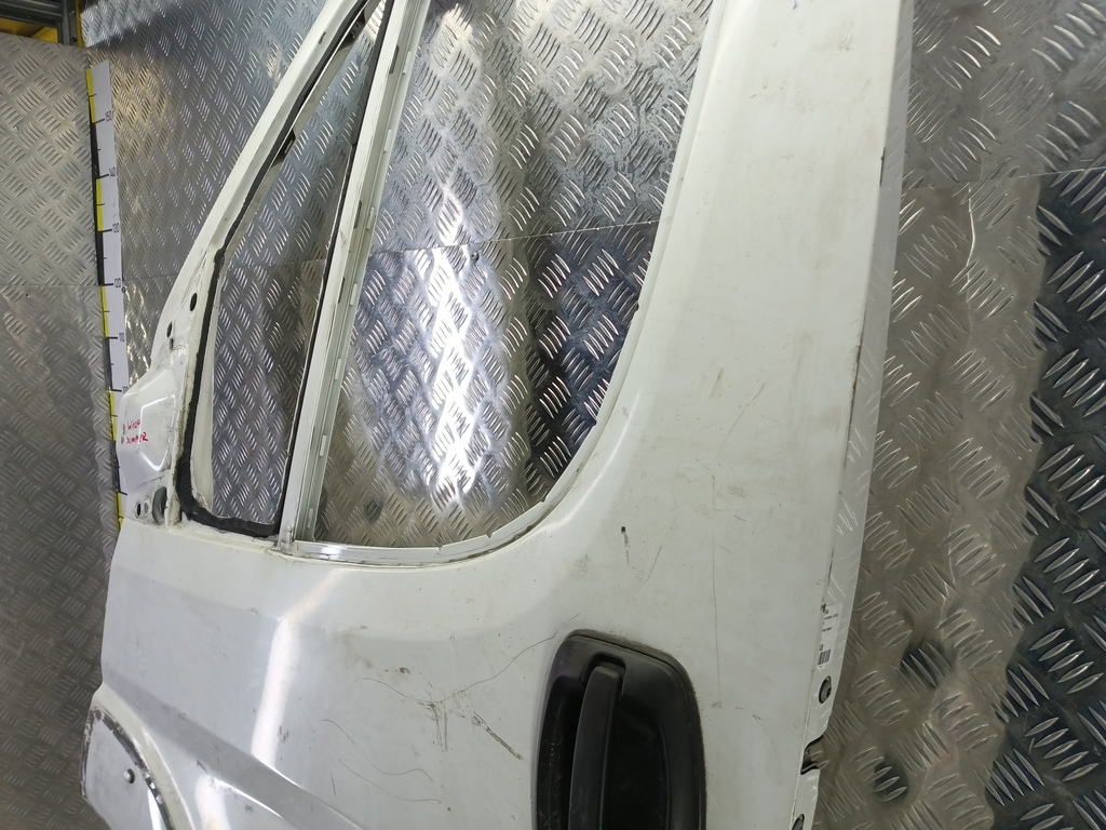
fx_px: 735
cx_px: 553
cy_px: 415
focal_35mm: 23
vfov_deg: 58.9
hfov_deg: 73.9
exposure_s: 1/100
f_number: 1.6
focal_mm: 4.11
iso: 155
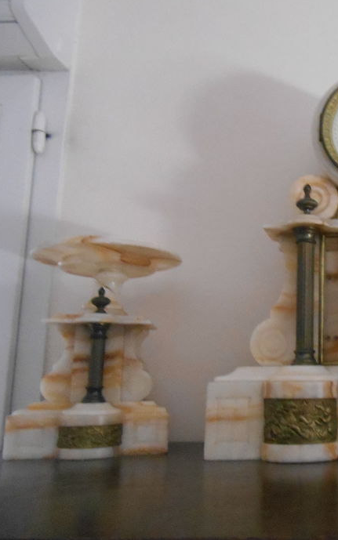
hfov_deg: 28.5
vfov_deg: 49.3
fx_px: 589
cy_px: 271
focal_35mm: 40
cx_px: 387
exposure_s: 1/10
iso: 800
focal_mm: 4.7
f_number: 3.4
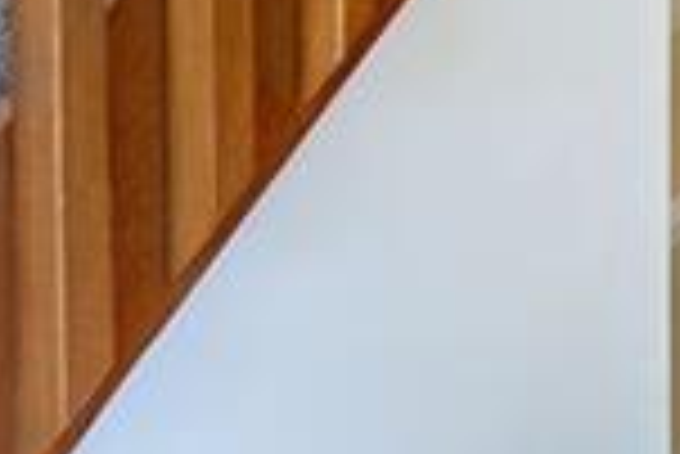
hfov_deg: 12.9
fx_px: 1796
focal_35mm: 95
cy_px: -551
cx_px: 1824
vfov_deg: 12.2
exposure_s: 1/15
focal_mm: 14
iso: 400
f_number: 8
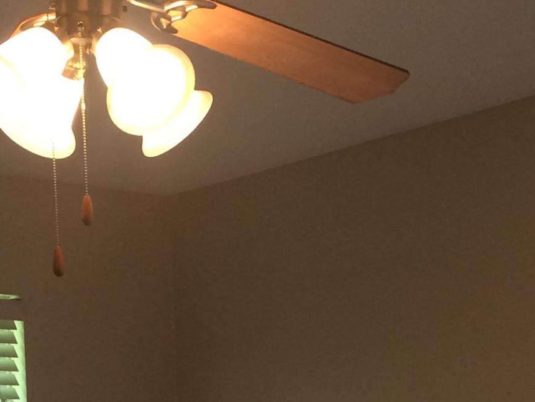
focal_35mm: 101
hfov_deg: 19.4
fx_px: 1561
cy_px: 609
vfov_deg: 13.7
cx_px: 304
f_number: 2.2
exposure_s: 1/30
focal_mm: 4.15
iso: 50
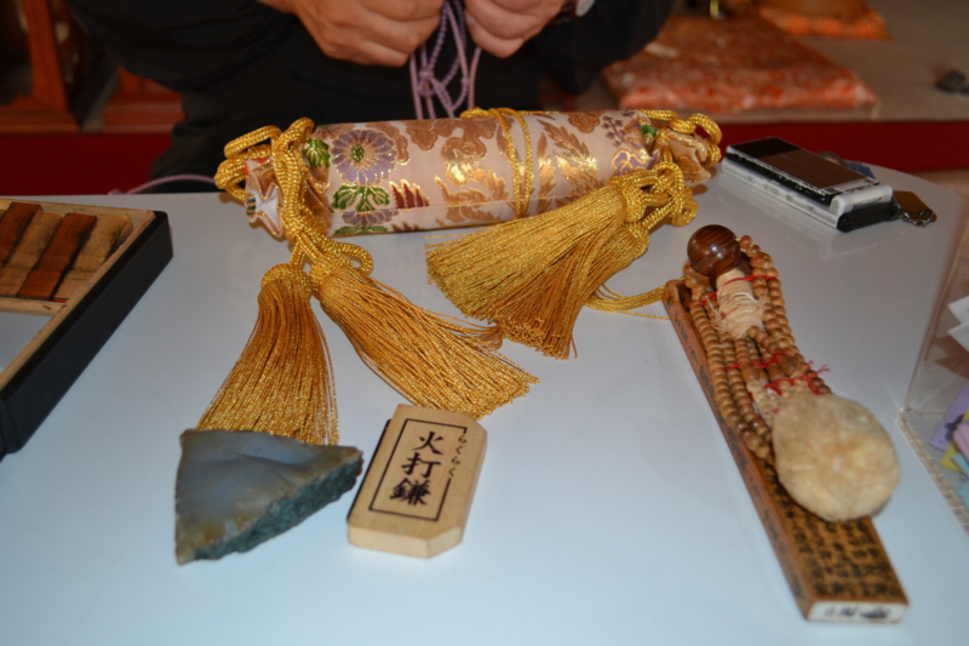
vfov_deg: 40.0
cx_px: 484
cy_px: 323
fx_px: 888
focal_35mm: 33
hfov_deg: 57.2
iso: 320
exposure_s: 1/60
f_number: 4
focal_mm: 22
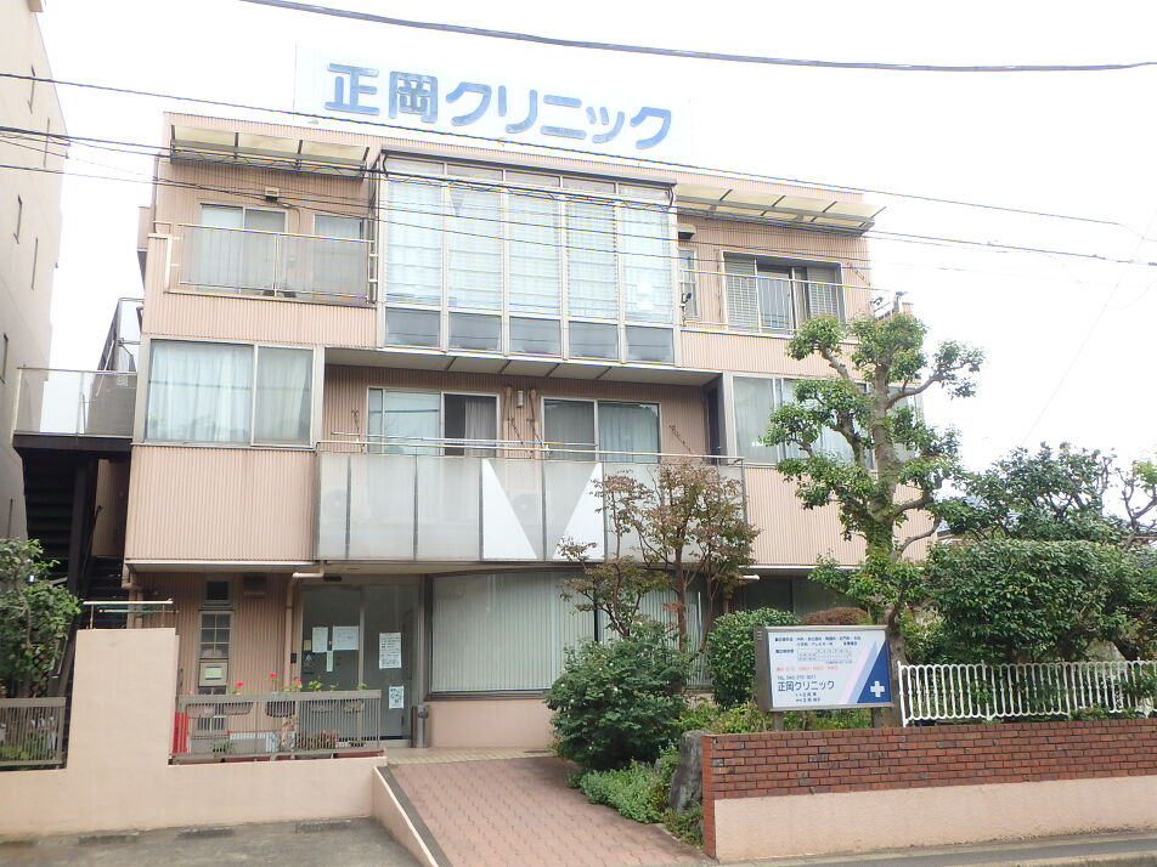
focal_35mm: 34
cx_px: 578
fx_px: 1136
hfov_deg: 54.0
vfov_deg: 41.8
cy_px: 434
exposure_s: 1/80
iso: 160
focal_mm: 6
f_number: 4.9
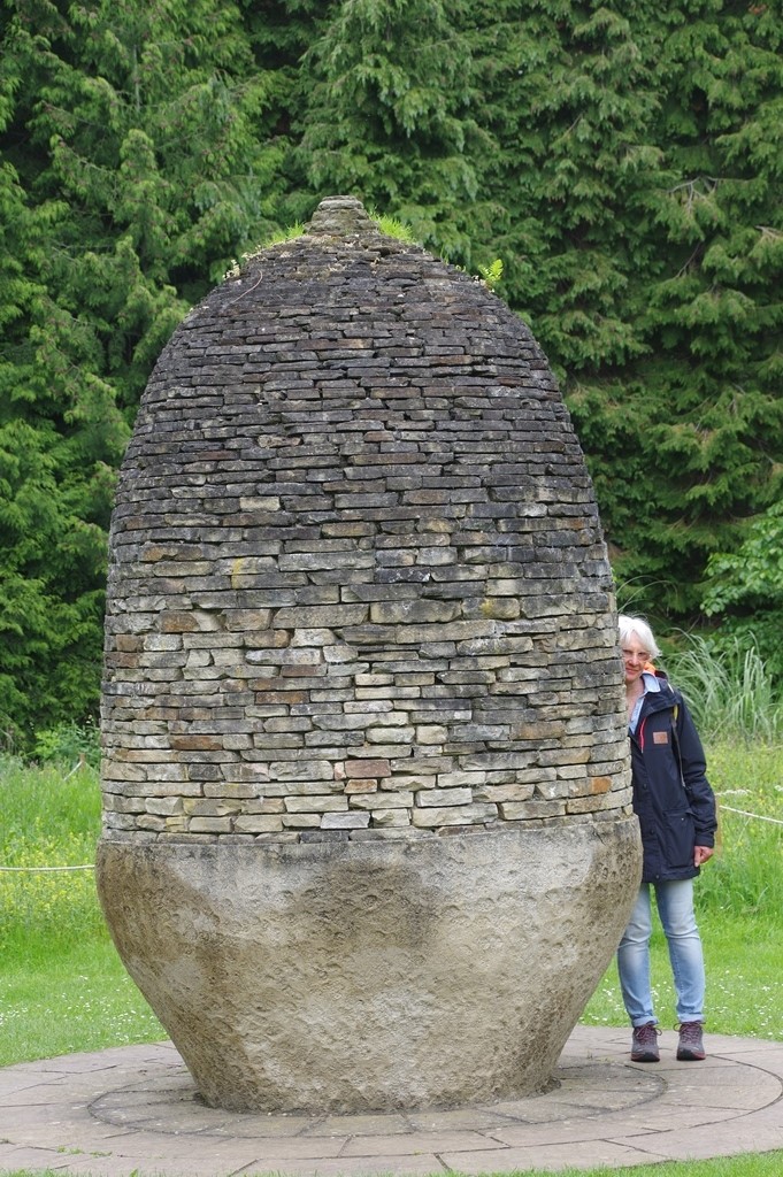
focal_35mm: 112
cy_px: 588
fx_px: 3660
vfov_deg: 18.3
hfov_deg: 12.2
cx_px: 392
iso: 400
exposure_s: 1/125
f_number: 8
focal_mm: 75
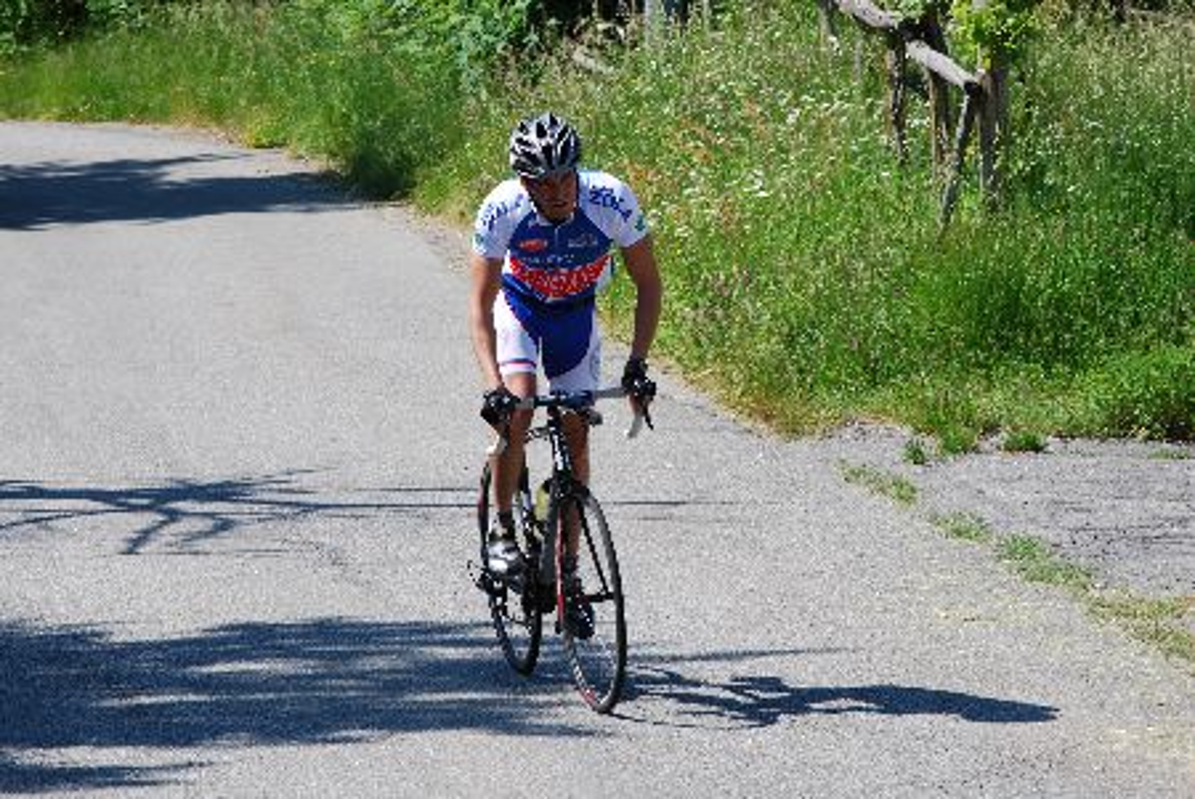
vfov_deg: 6.8
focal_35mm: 202
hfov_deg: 10.1
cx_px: 598
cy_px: 400
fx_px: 6728
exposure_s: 1/125
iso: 100
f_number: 10
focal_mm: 135
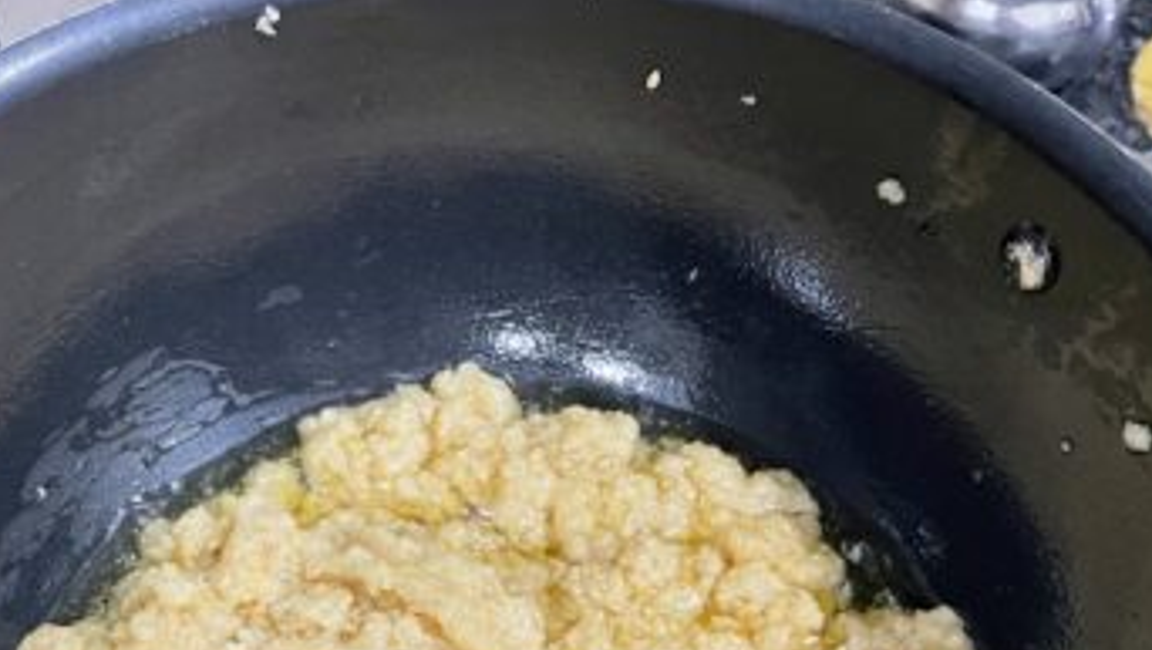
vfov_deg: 23.8
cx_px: 448
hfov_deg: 42.6
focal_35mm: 48
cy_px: 672
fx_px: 1467
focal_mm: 4.2
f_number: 1.6
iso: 400
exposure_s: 1/33
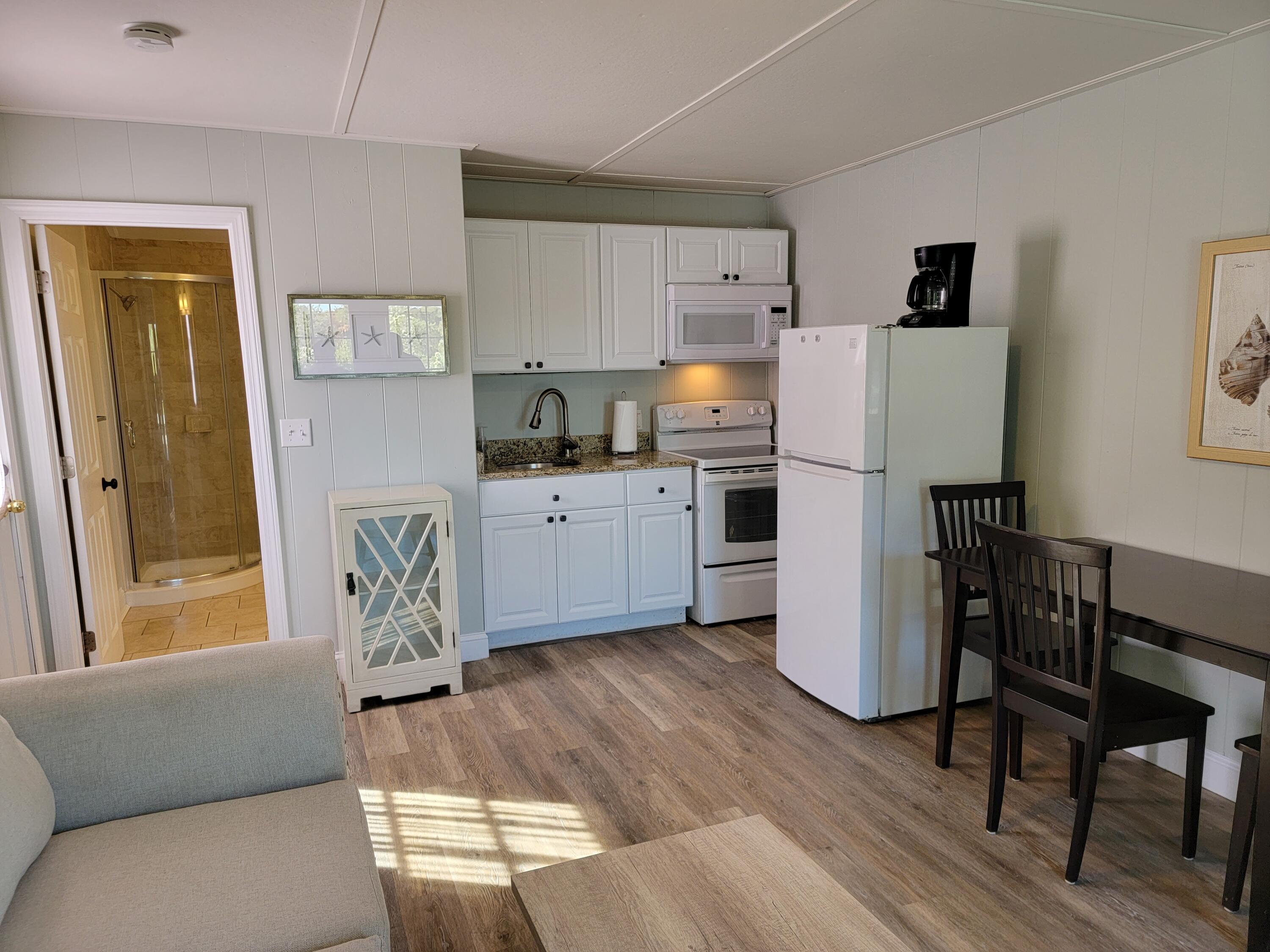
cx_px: 635
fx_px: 881
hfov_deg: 71.6
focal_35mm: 24
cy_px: 476
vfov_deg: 56.8
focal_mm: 6.7
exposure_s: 1/120
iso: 200
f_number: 1.8
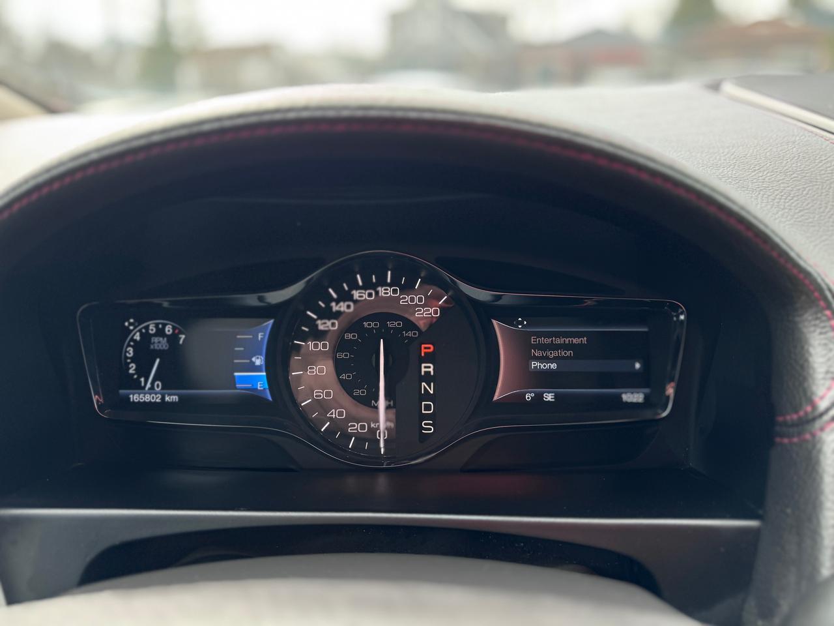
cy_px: 313
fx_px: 578
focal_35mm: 24
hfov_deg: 71.6
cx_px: 417
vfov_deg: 56.8
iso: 100
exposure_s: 1/172
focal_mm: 6.76
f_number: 1.78
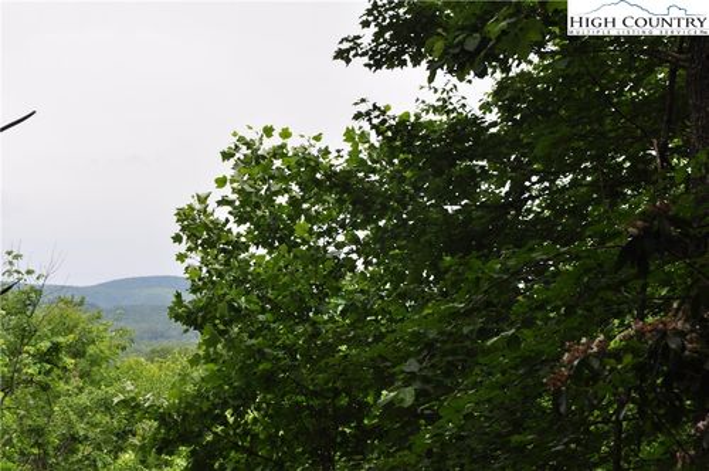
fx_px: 2065
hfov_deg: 19.5
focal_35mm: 105
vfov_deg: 13.0
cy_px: 236
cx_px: 354
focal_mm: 70
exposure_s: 1/250
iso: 320
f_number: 10
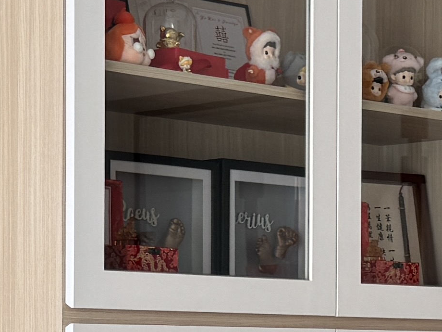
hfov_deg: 13.2
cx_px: 336
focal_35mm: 149
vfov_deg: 9.9
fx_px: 1903
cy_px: 339
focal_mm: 6.76
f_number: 1.78
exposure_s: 1/121
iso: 100
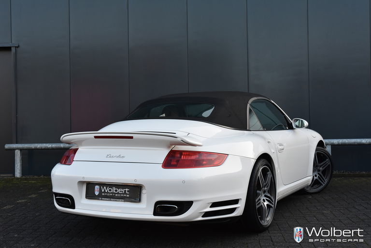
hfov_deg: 37.8
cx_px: 186
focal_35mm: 52
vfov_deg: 25.8
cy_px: 124
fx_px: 541
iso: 800
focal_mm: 35
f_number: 8
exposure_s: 1/320
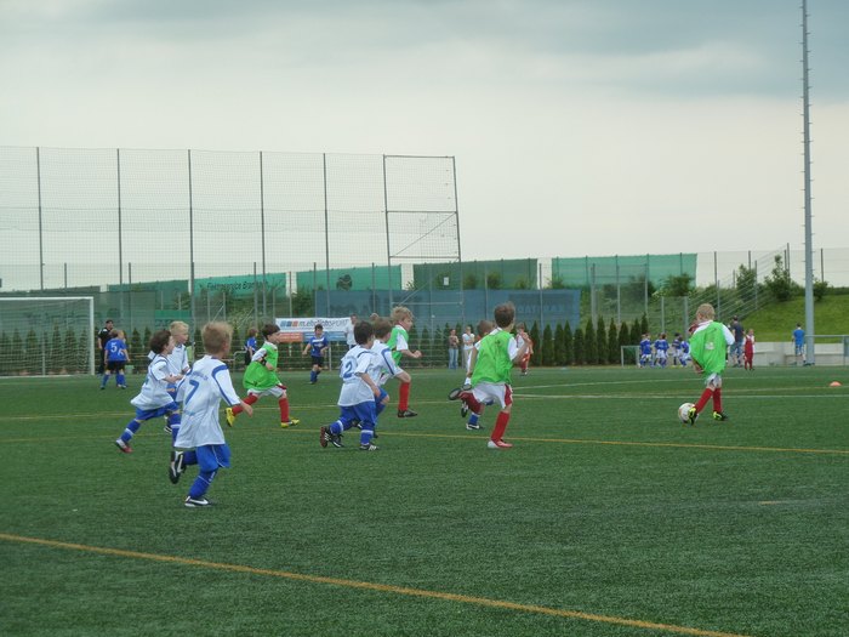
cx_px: 424
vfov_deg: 12.5
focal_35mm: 119
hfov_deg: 16.6
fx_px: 2919
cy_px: 318
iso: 160
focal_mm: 19.5
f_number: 4.4
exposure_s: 1/400
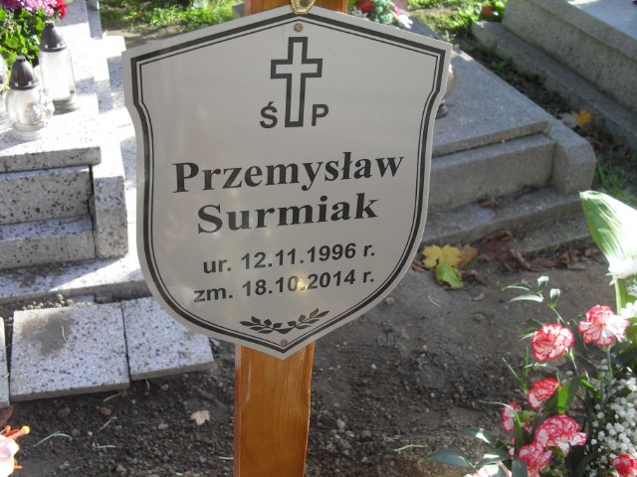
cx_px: 318
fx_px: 644
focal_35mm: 35
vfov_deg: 40.7
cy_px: 238
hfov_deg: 52.6
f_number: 3.2
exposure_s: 1/250
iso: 100
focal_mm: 6.3
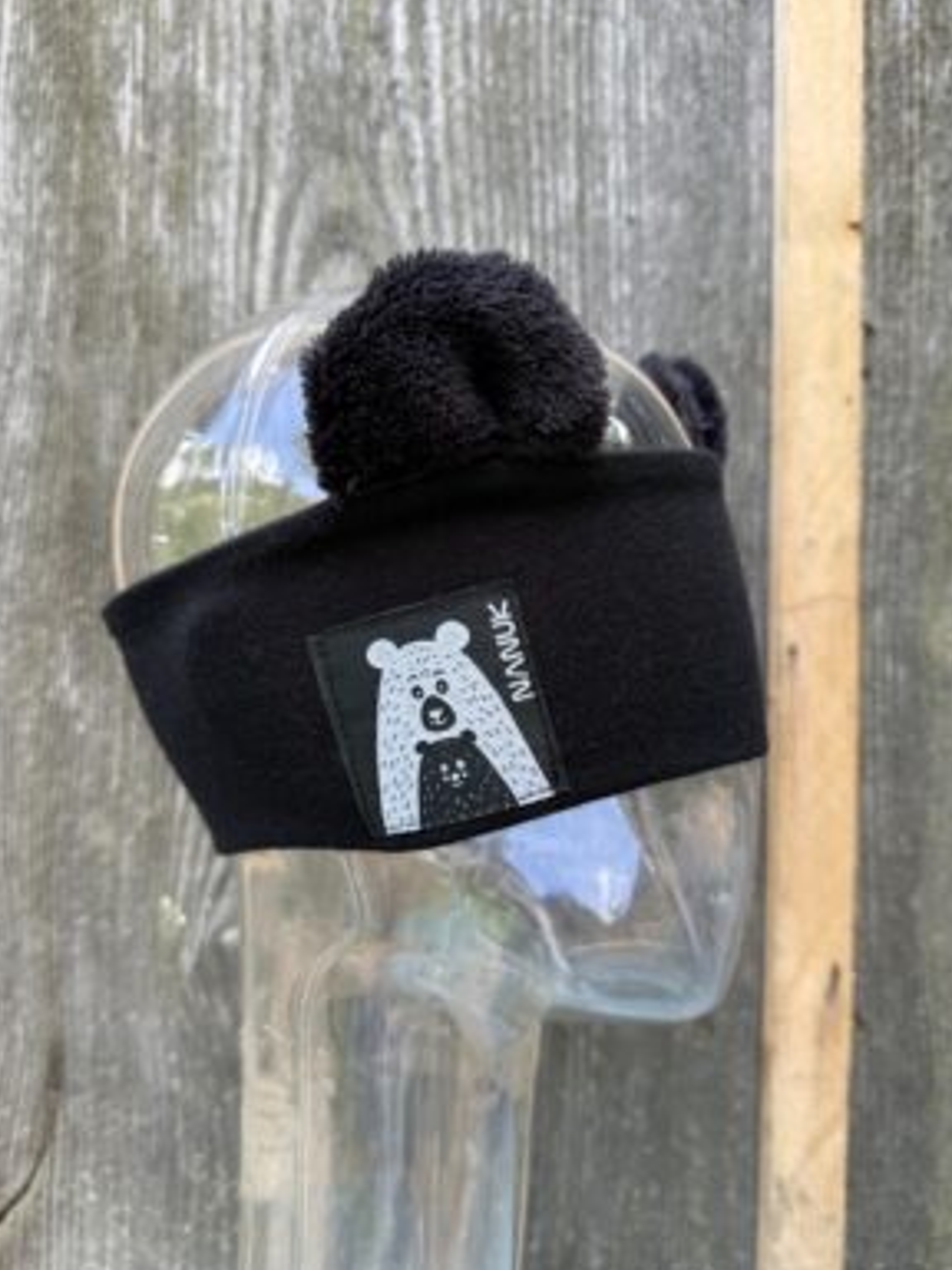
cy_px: 628
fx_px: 917
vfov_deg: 69.4
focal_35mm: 25
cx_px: 469
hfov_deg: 54.9
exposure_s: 1/130
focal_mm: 6.76
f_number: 1.78
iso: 50
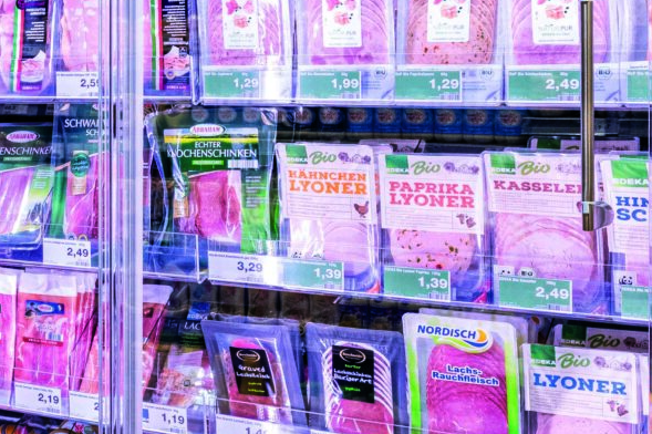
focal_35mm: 87
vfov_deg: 15.5
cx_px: -383
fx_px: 1575
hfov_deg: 19.6
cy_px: 60
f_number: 16
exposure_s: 1/4
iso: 320
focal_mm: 20
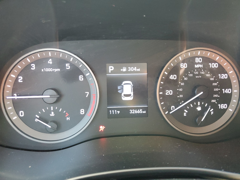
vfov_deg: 53.1
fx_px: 180
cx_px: 120
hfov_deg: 67.3
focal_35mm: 26
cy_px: 90
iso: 289
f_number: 1.5
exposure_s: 1/60.2
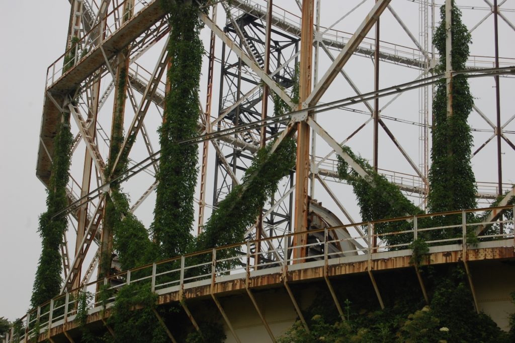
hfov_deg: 24.6
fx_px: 1179
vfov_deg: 16.5
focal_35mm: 82
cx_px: 258
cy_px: 172
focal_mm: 55
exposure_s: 1/320
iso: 200
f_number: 9
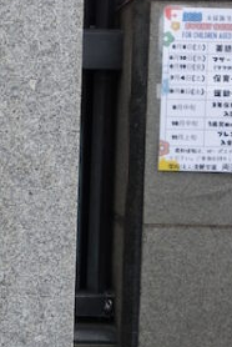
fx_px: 993
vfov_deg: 19.8
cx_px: -43
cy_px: 223
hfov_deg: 13.0
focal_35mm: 103
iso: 125
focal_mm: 10.4
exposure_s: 1/250
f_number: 5
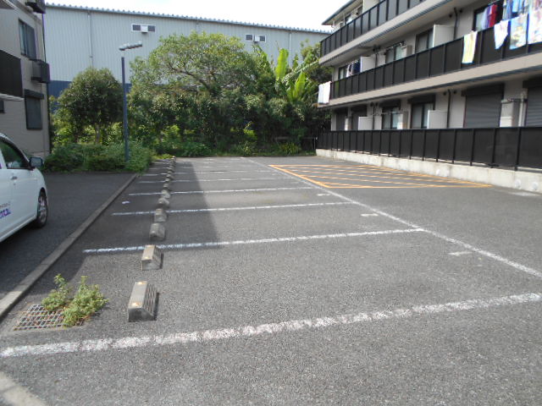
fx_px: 407
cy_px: 203
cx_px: 271
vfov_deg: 53.1
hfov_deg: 67.3
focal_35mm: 26
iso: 80
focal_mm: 4.6
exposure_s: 1/500
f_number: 3.2
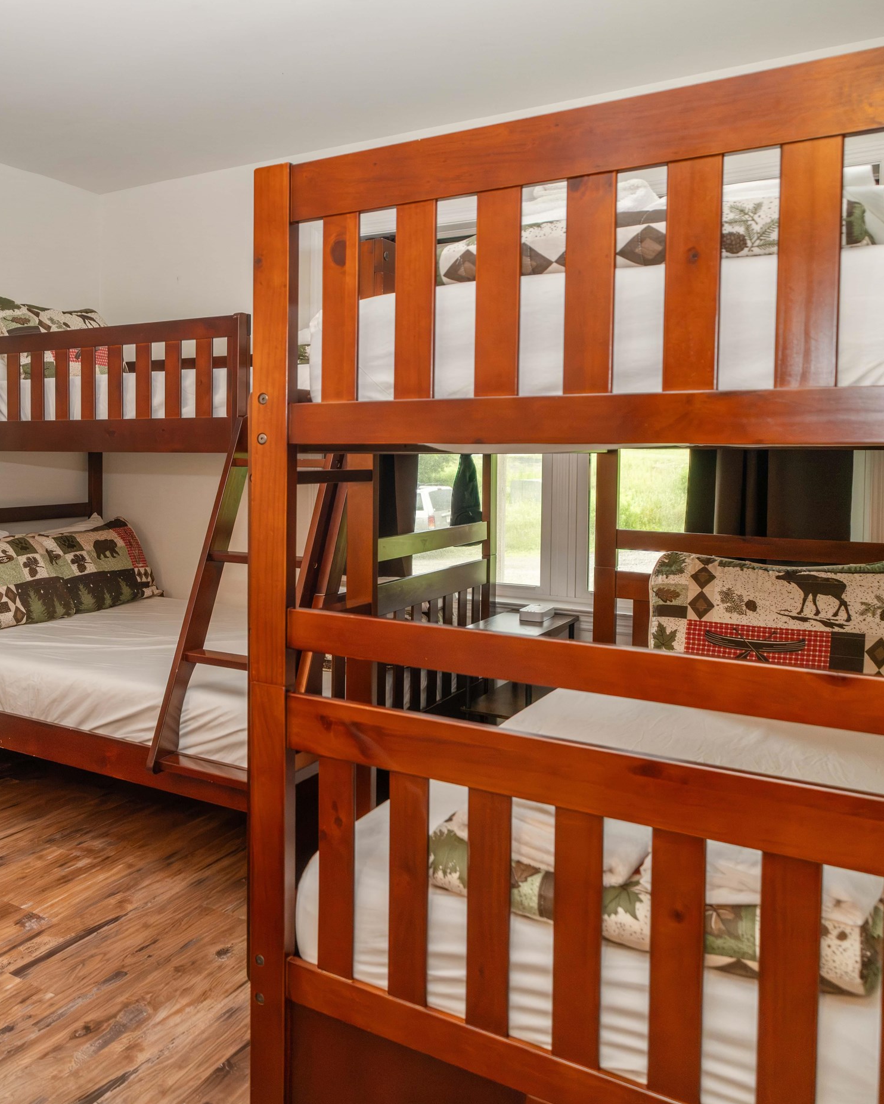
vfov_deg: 62.1
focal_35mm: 28
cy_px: 503
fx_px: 915
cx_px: 274
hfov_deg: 50.3
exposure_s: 1/125
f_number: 3.5
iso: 640
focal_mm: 18
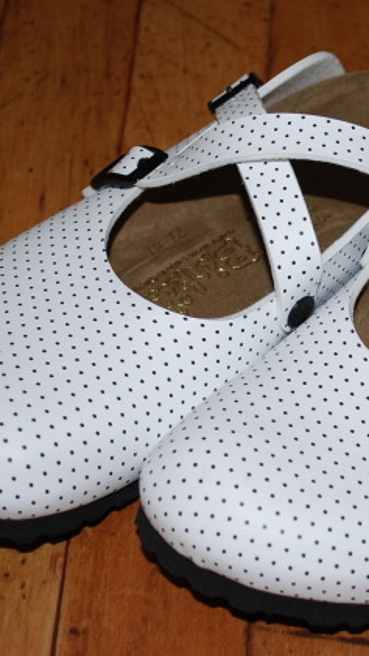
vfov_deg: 24.7
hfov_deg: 13.9
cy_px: 324
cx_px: 353
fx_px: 1495
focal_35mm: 86
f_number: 5.3
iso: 200
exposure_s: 1/60
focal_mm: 36
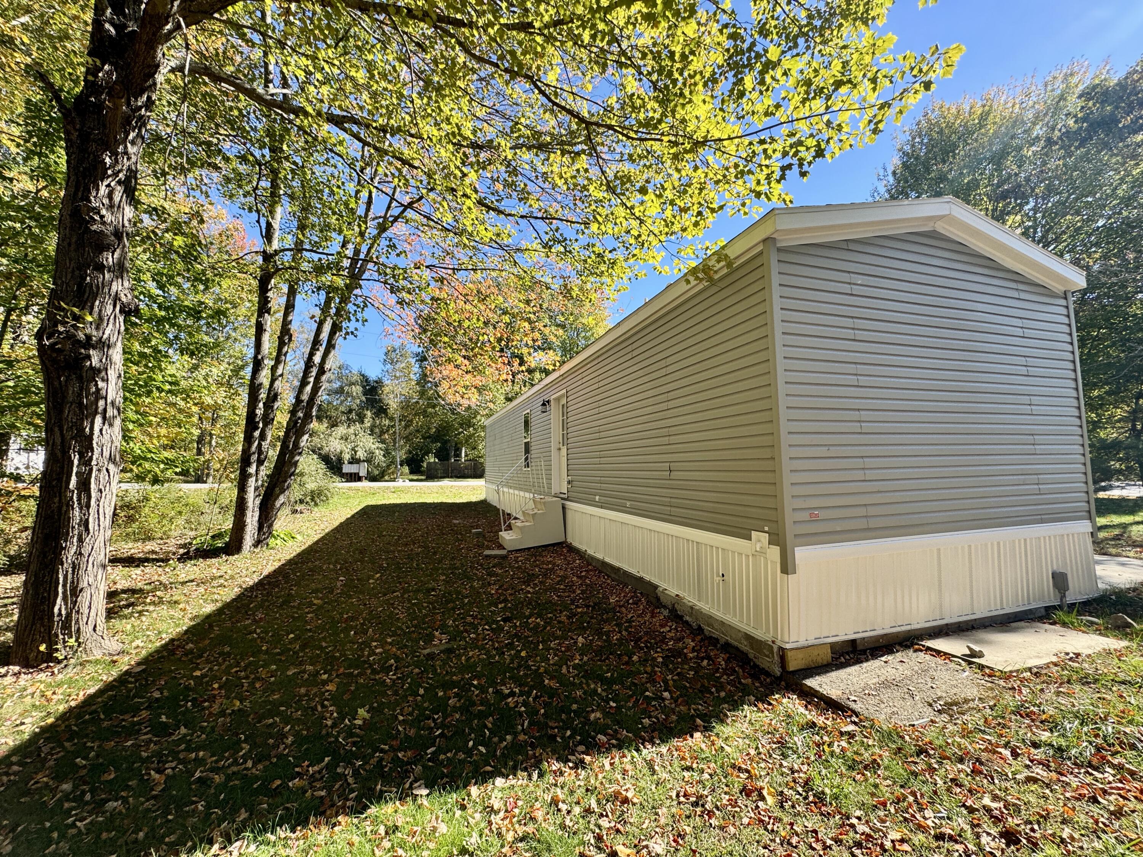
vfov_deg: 85.7
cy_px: 428
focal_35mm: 14
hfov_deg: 102.1
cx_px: 572
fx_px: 462
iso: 40
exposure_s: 1/508
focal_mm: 2.22
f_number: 2.2
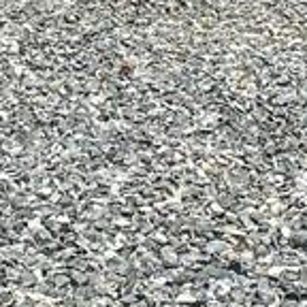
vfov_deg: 9.5
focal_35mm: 163
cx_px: 132
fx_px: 1636
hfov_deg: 10.7
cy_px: -429
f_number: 1.8
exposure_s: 1/1701
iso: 32
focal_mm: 4.25
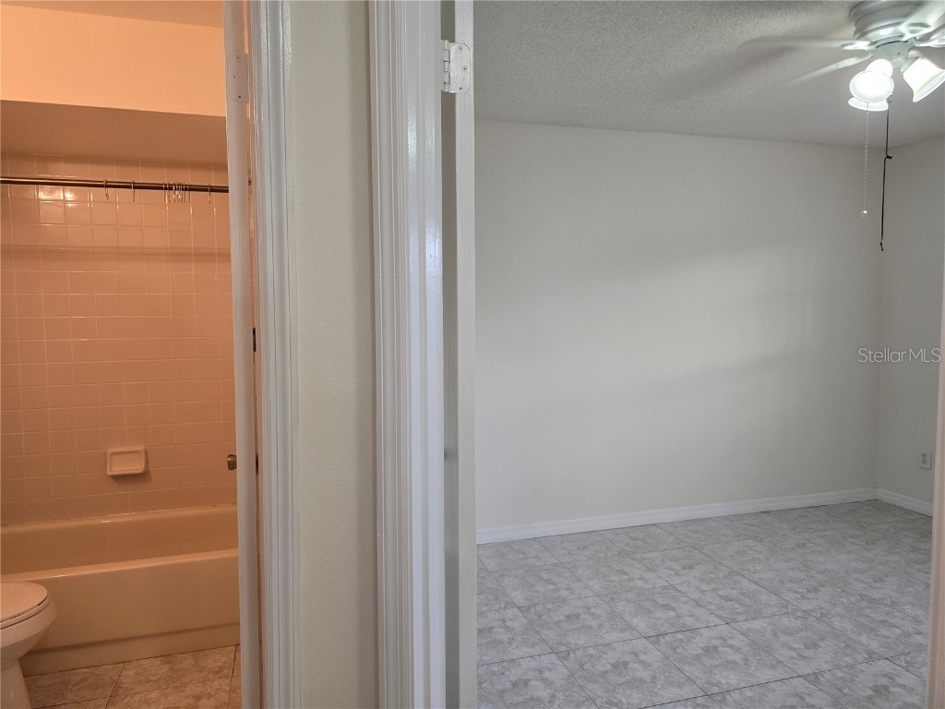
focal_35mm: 23
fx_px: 628
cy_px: 354
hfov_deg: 73.9
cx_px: 472
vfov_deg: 58.9
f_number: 1.7
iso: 200
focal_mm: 6.3
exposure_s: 1/120
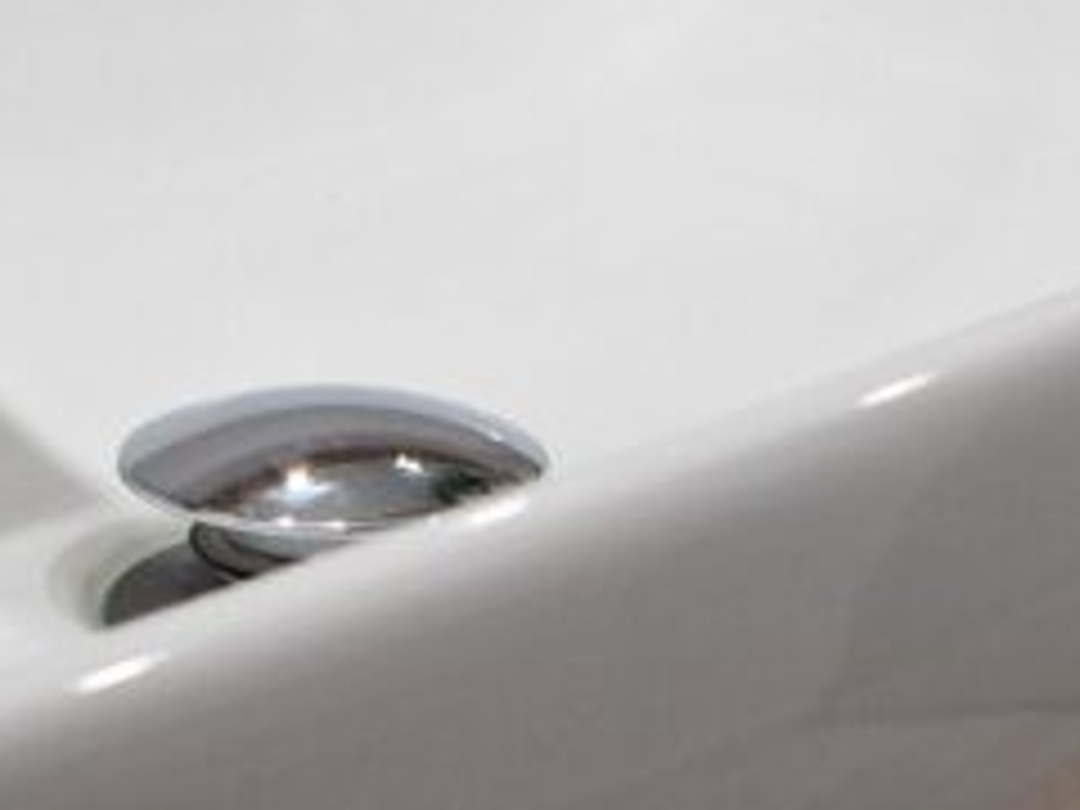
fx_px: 3058
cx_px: 603
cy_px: -850
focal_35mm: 98
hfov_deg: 20.0
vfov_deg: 13.0
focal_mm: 5.4
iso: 125
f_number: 1.8
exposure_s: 1/100
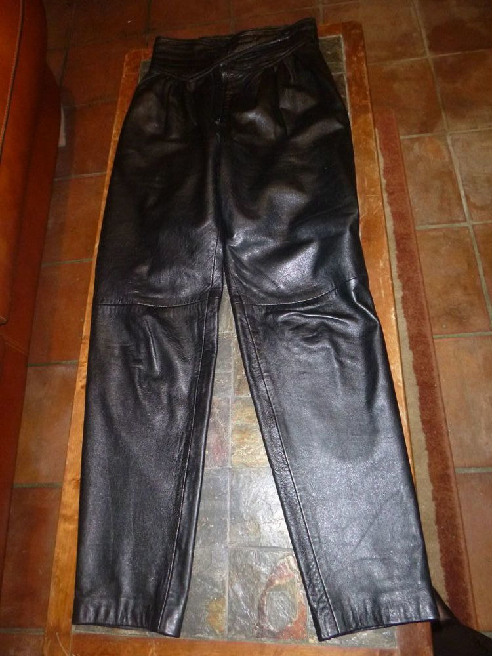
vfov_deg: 69.4
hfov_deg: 54.9
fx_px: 474
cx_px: 246
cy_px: 328
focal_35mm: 25
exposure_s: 1/60
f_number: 3.9
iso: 400
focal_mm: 4.5
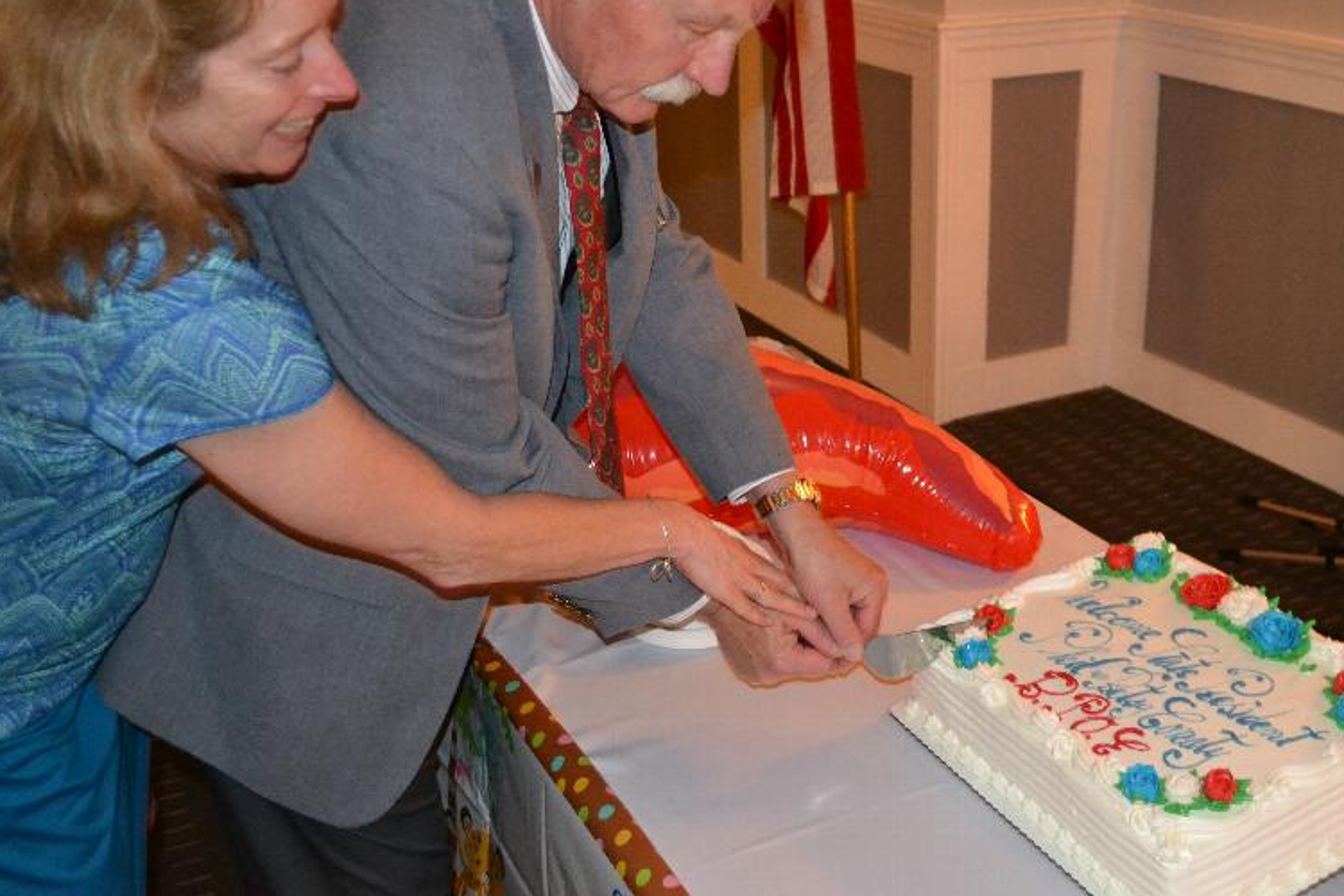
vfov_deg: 30.3
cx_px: 799
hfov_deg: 44.3
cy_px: 320
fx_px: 1643
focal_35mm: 44
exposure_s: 1/13
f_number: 3.8
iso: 2500
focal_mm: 22
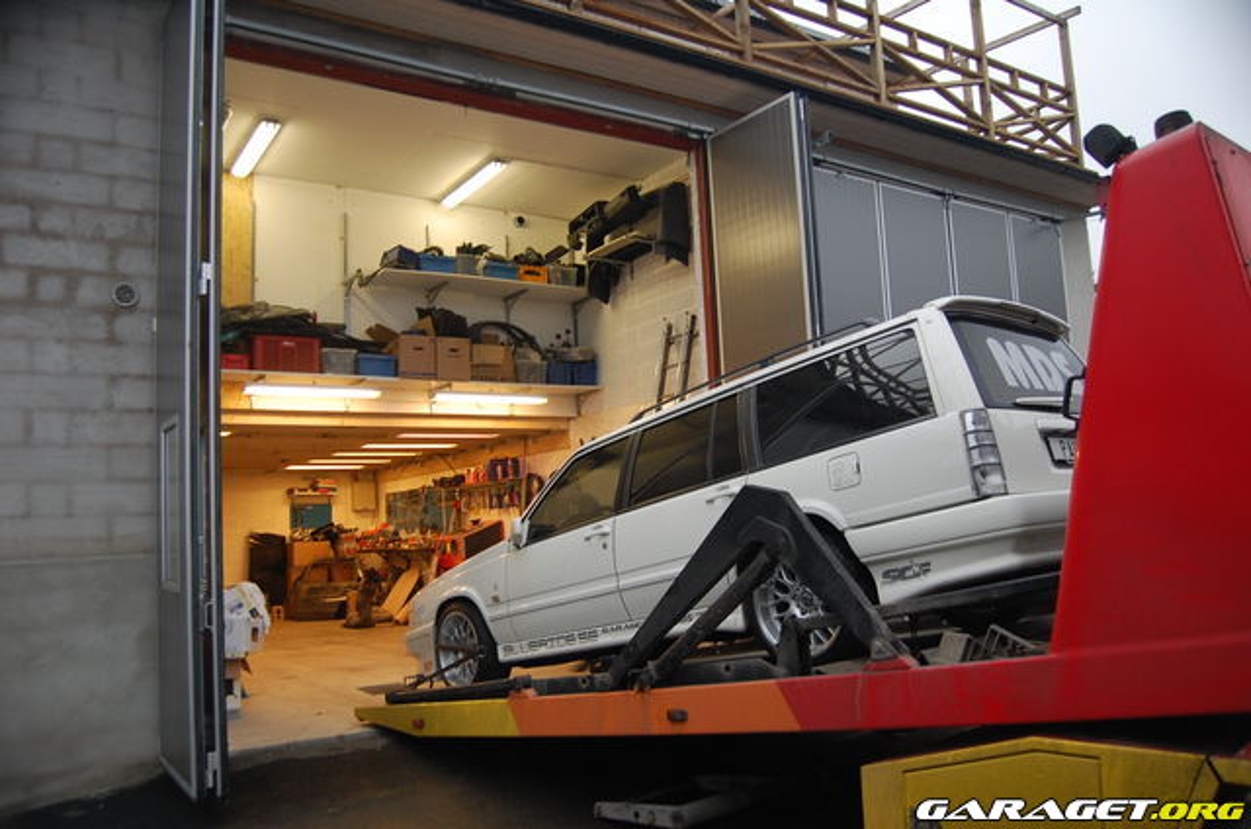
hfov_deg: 67.5
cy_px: 414
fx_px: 936
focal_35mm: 27
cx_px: 626
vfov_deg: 47.7
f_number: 3.5
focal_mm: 18
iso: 640
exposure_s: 1/30
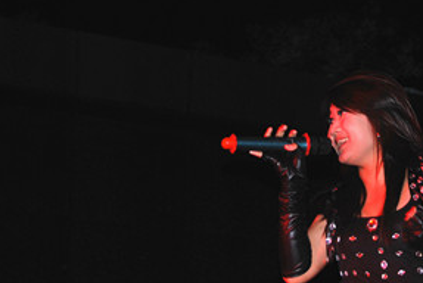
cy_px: 143
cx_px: 352
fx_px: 1692
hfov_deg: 14.2
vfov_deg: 9.6
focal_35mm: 144
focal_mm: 55
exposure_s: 1/60
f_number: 4.8
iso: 200
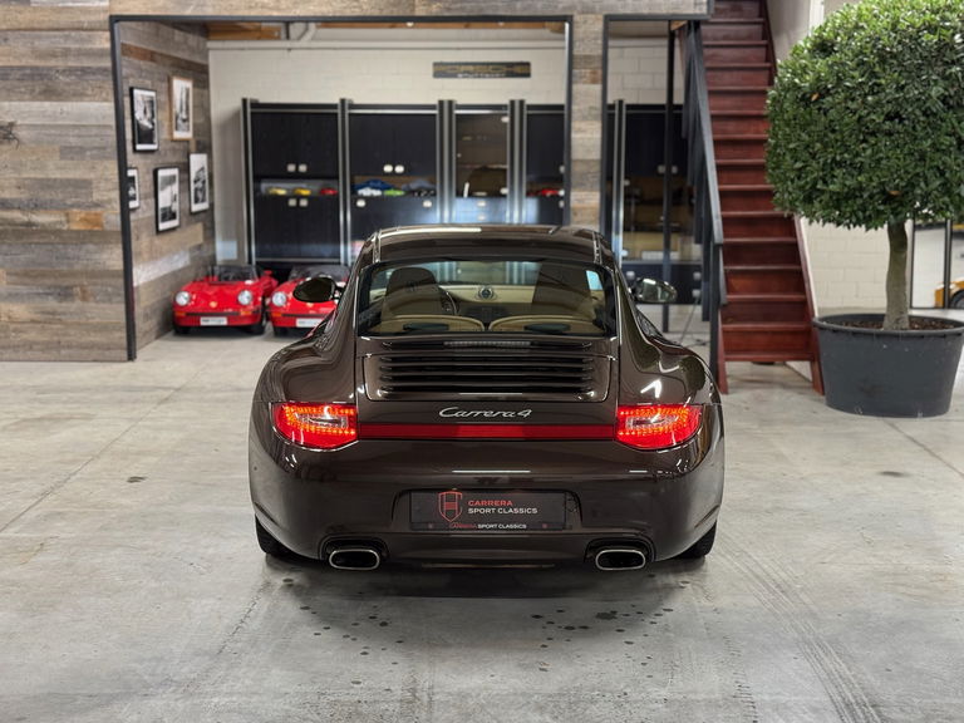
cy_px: 362
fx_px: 1337
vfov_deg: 30.3
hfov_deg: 39.7
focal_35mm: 48
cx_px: 482
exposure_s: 1/50
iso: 250
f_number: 1.78
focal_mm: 6.76
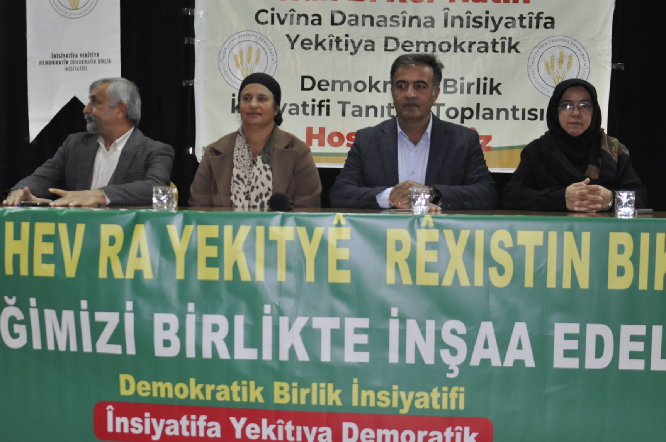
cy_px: 240
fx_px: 905
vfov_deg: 27.4
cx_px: 299
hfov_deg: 40.3
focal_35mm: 49
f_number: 3.8
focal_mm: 22
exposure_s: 1/60
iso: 800
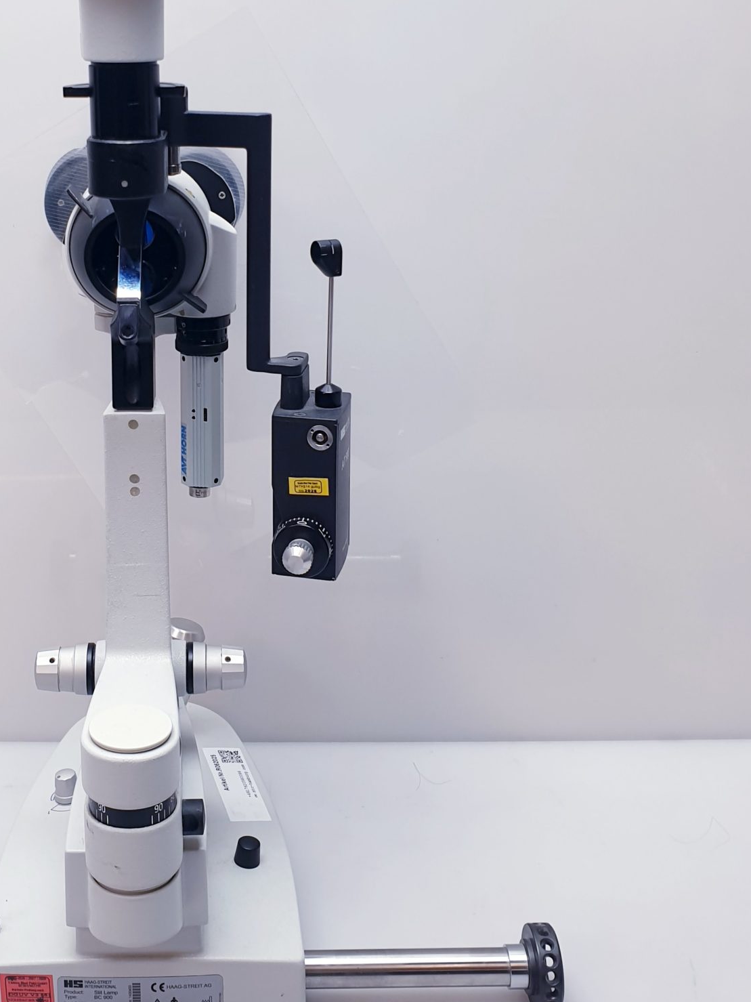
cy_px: 314
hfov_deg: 31.6
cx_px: 192
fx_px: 1302
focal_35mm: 45
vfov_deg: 41.4
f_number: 2.4
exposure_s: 1/50
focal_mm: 4.3
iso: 50
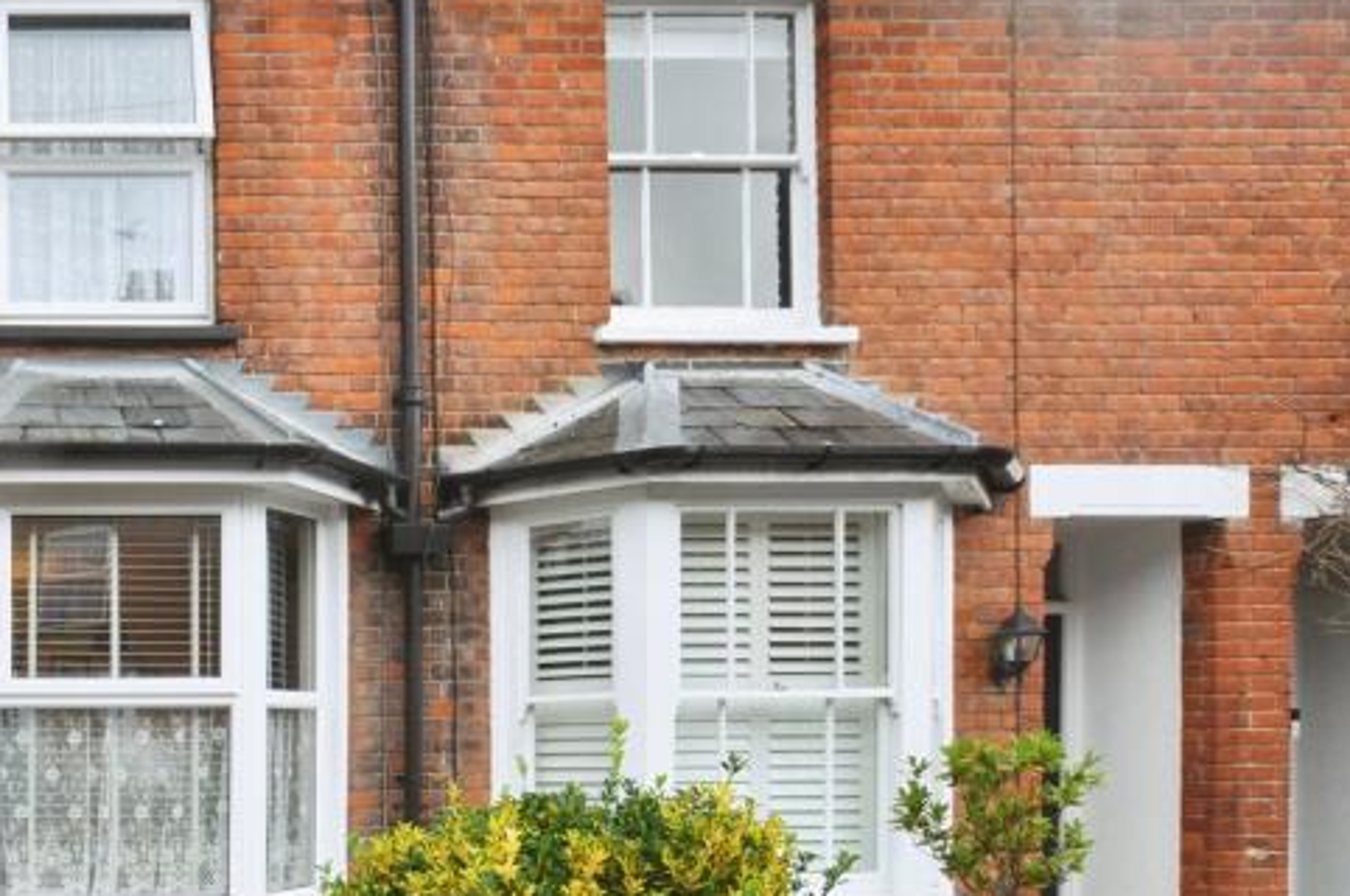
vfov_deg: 37.0
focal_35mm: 35
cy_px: 651
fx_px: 1313
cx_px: -70
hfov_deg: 44.2
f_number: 5
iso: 400
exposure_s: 1/100
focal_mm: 11
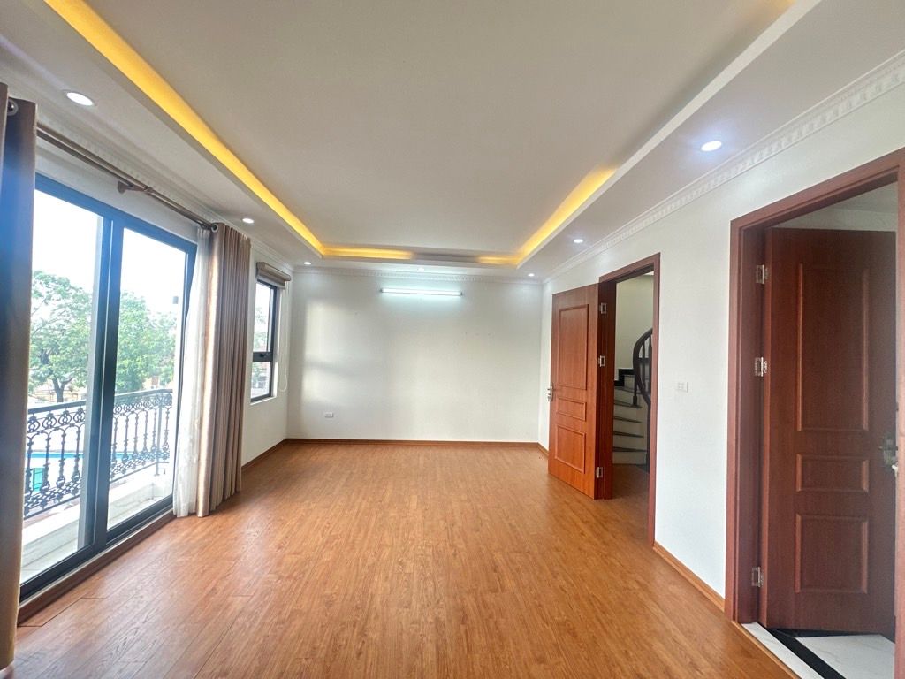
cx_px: 452
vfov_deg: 85.7
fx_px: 366
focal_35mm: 14
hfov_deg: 102.1
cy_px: 340
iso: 160
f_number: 2.2
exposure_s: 1/100
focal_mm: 2.22
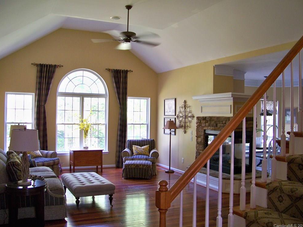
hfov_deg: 54.0
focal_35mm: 34
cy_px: 112
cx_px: 153
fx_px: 298
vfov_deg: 41.8
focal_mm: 5.85
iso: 200
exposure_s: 1/30
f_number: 2.8
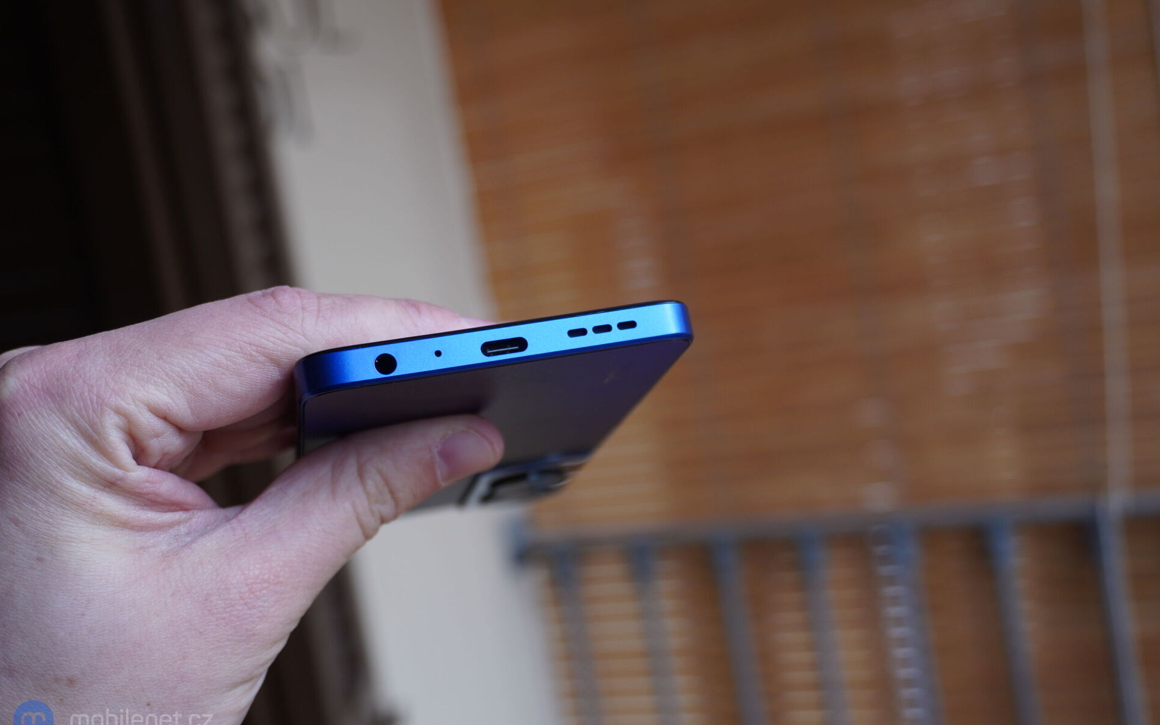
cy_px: 369
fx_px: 1502
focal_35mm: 48
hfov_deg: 42.2
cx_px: 579
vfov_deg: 27.1
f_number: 5
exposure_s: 1/160
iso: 160
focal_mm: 31
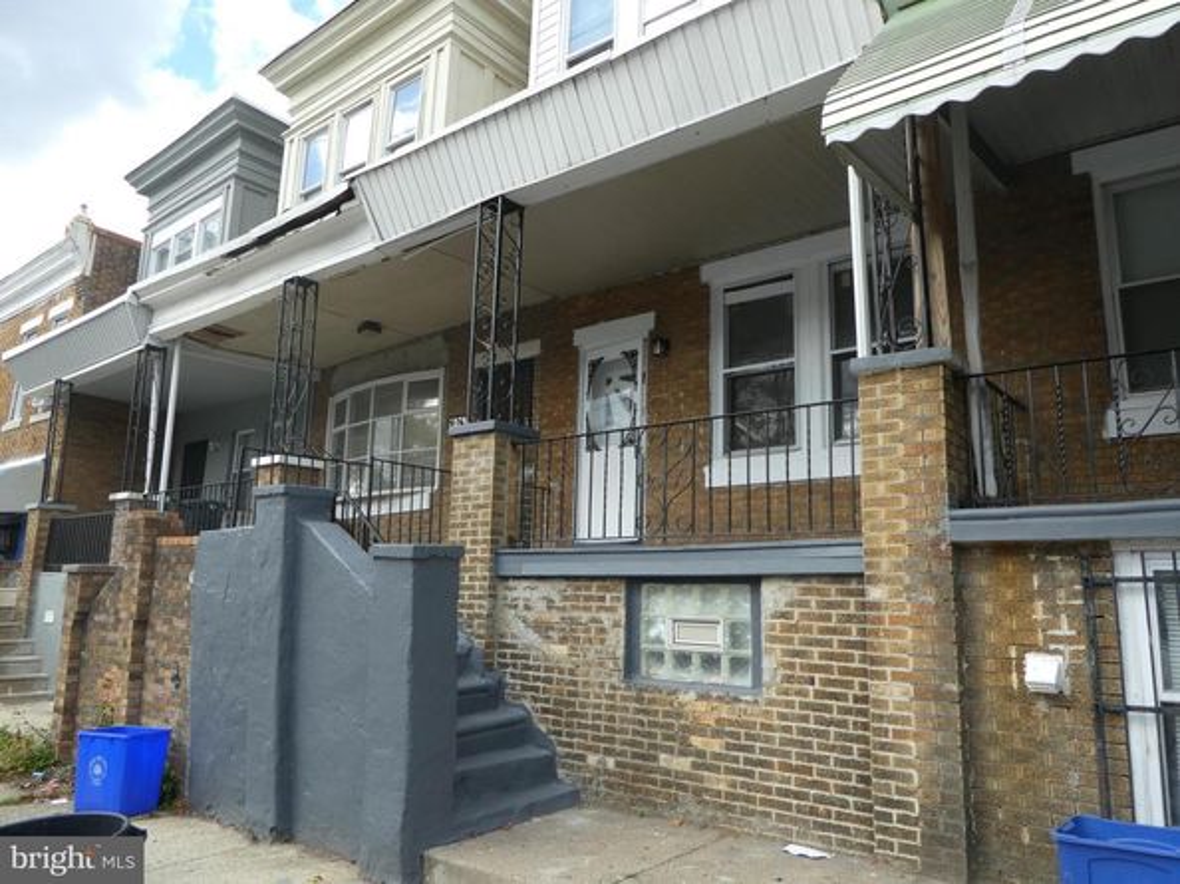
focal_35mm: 24
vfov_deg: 56.8
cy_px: 442
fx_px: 818
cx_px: 590
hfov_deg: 71.6
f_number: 3.3
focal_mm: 4.3
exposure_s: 1/200
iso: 80
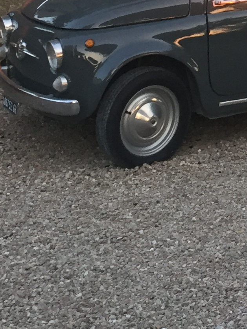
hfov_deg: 12.6
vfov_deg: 15.7
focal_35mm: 113
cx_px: 343
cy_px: -203
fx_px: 1076
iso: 32
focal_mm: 4.15
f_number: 2.2
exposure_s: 1/33
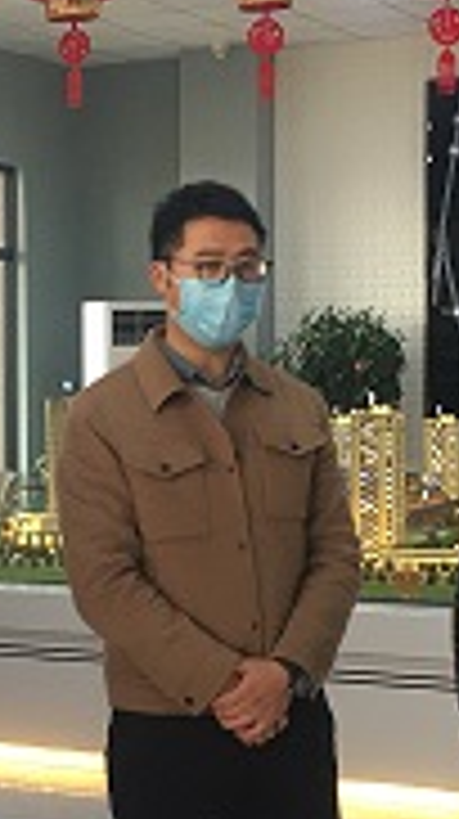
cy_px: 457
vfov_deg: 24.5
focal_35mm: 87
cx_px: 27
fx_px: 1888
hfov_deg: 13.7
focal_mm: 4.15
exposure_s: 1/17
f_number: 2.2
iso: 50
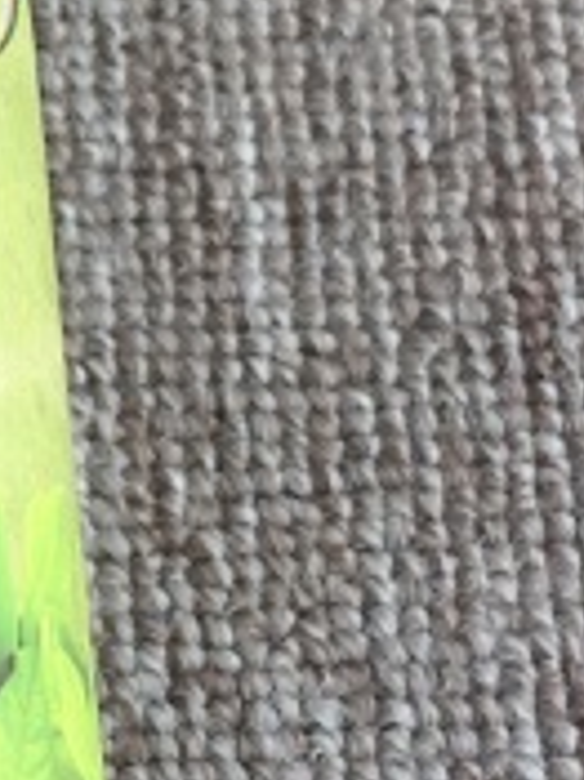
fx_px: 2680
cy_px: 2
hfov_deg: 11.7
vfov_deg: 16.2
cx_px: -377
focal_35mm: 119
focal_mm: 4.15
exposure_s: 1/104
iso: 32
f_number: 2.2
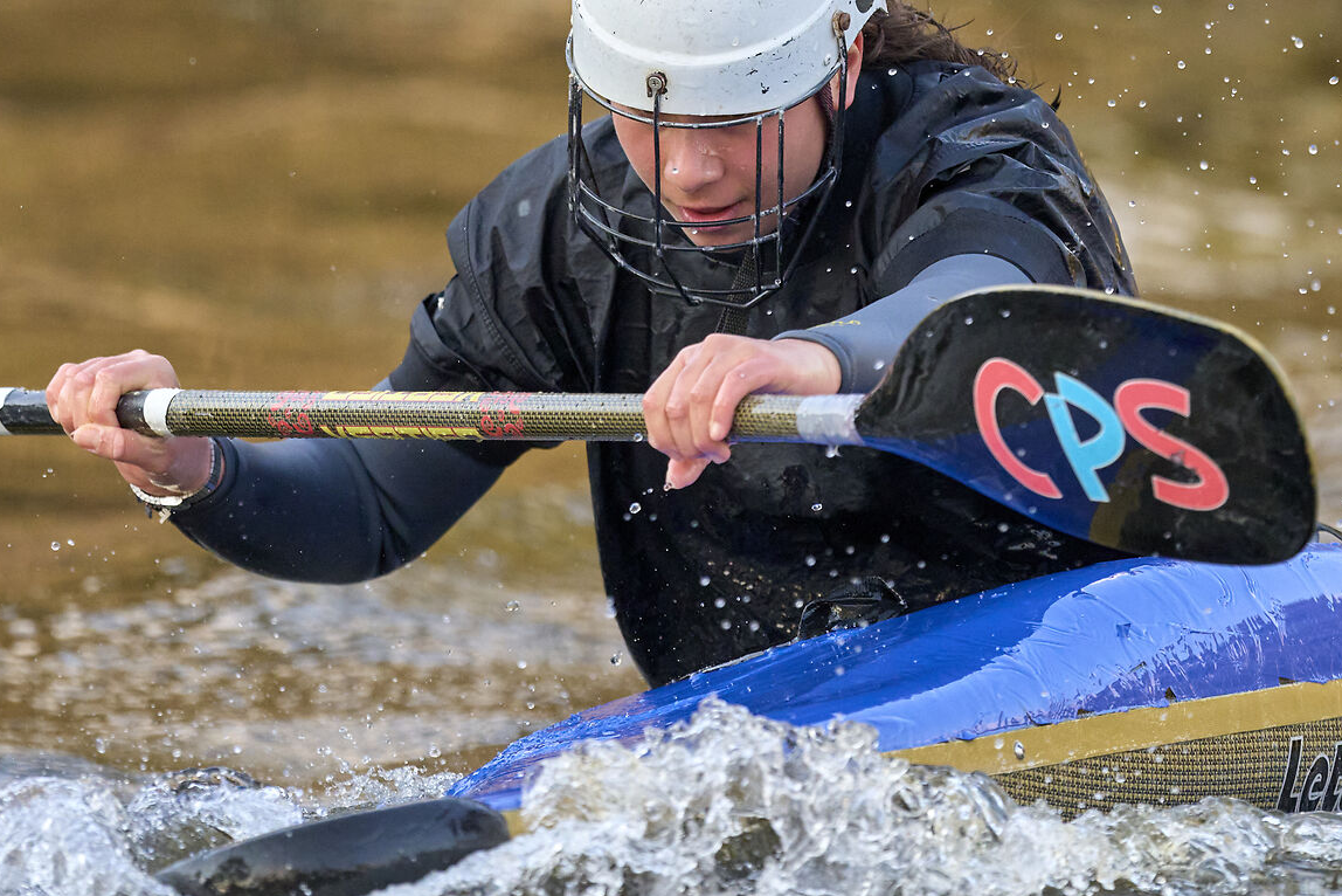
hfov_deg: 2.0
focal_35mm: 1045
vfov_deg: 1.3
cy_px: 206
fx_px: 38963
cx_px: 853
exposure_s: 1/2500
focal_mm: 500
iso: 3600
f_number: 5
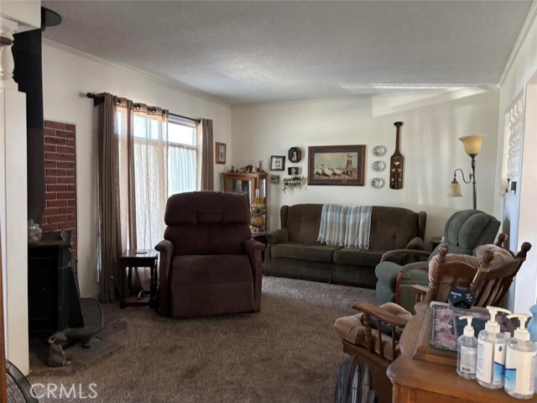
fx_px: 403
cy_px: 202
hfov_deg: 67.3
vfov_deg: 53.1
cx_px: 268
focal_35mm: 26
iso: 400
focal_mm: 5.96
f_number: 1.6
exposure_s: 1/40
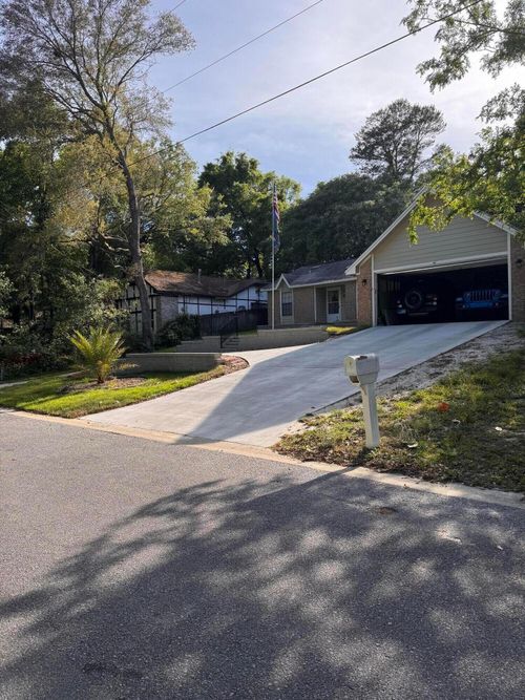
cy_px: 350
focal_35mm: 24
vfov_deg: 71.6
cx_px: 262
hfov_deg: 56.8
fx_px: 485
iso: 80
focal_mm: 6.76
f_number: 1.78
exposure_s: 1/2833
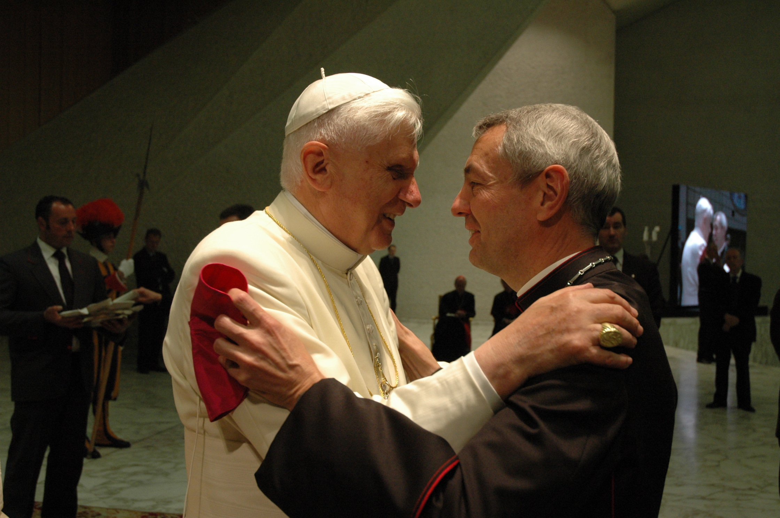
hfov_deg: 45.0
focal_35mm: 44
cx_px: 390
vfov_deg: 30.8
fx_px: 941
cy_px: 259
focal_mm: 29
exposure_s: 1/100
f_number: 5
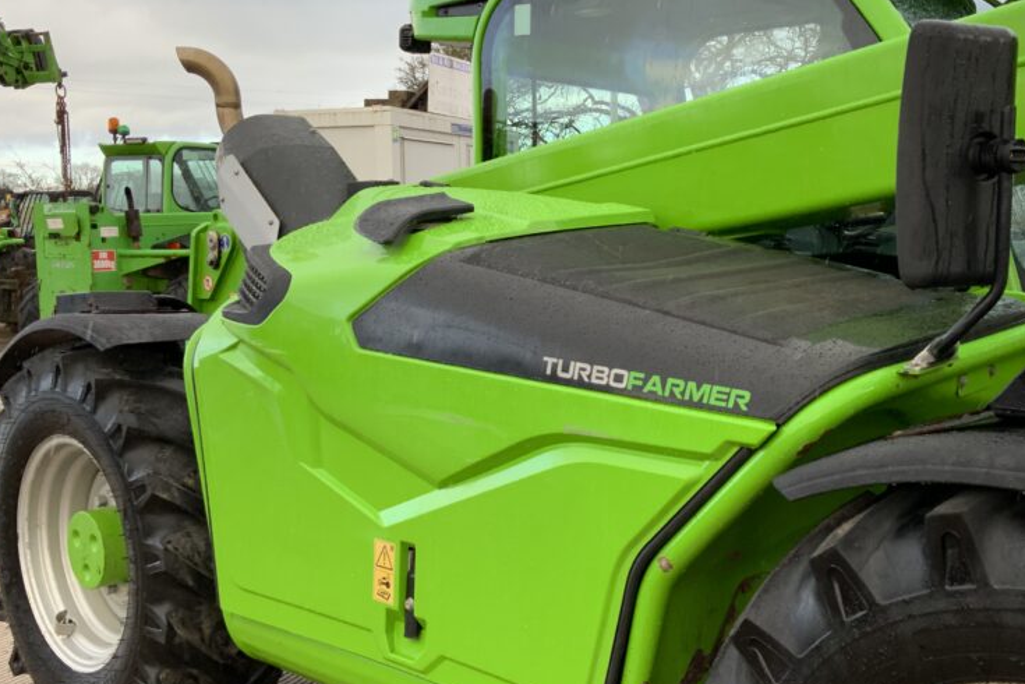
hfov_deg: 46.1
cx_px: 630
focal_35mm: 42
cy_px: 369
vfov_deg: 31.9
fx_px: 1196
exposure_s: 1/122
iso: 16
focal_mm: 3
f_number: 1.8
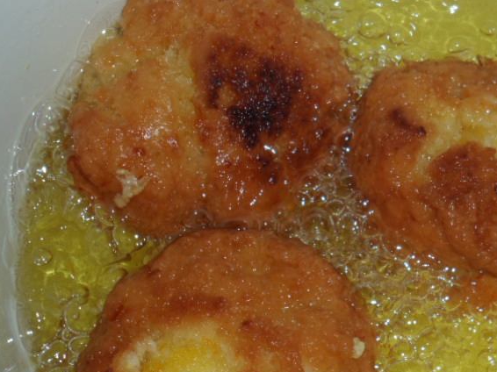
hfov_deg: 25.4
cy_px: 182
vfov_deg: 19.4
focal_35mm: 76
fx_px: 1091
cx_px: 376
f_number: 11.9
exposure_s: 1/15
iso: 100
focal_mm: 7.8
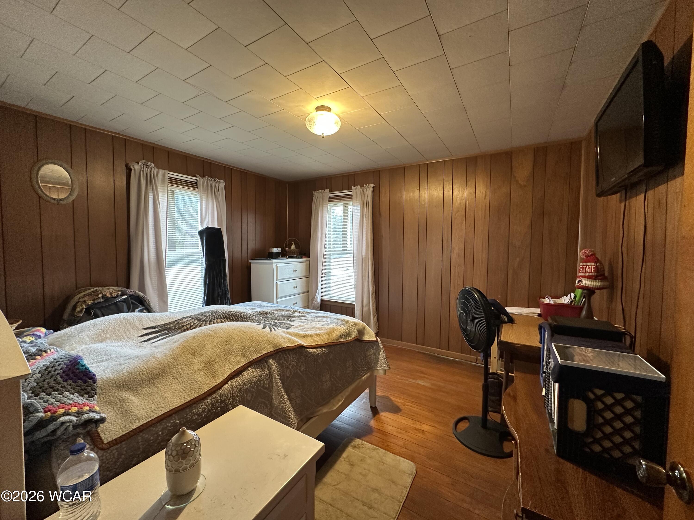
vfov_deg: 85.7
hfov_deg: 102.1
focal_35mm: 14
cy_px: 260
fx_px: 281
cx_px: 347
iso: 320
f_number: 2.2
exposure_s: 1/60
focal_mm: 2.22
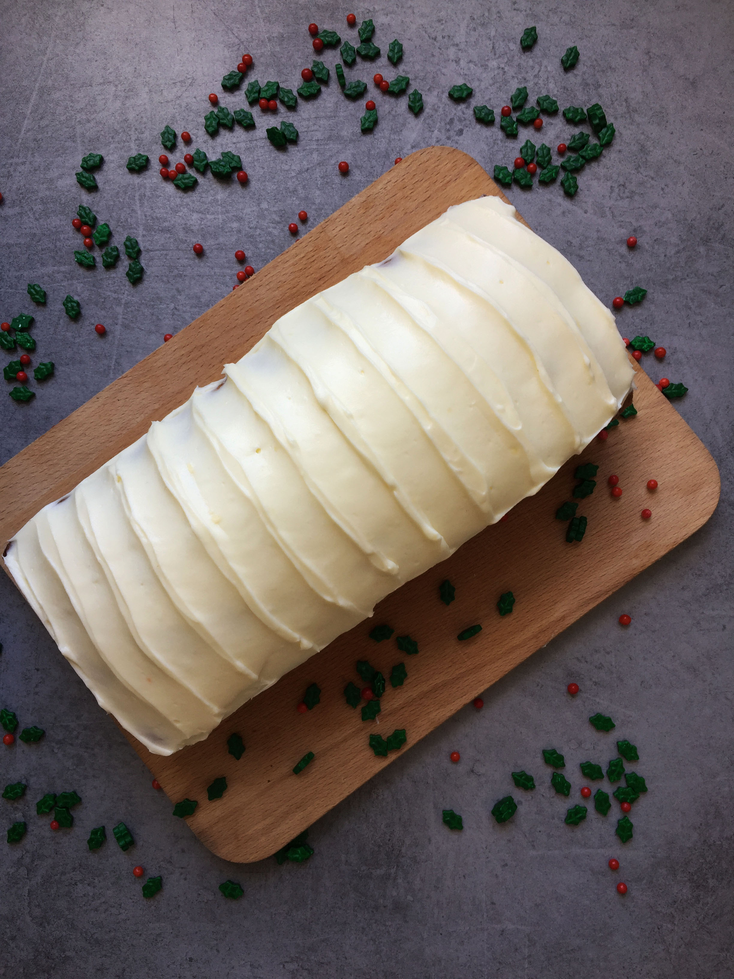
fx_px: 820
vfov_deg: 61.7
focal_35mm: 29
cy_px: 490
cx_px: 367
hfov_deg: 48.2
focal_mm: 4.15
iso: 32
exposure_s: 1/100
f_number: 2.2
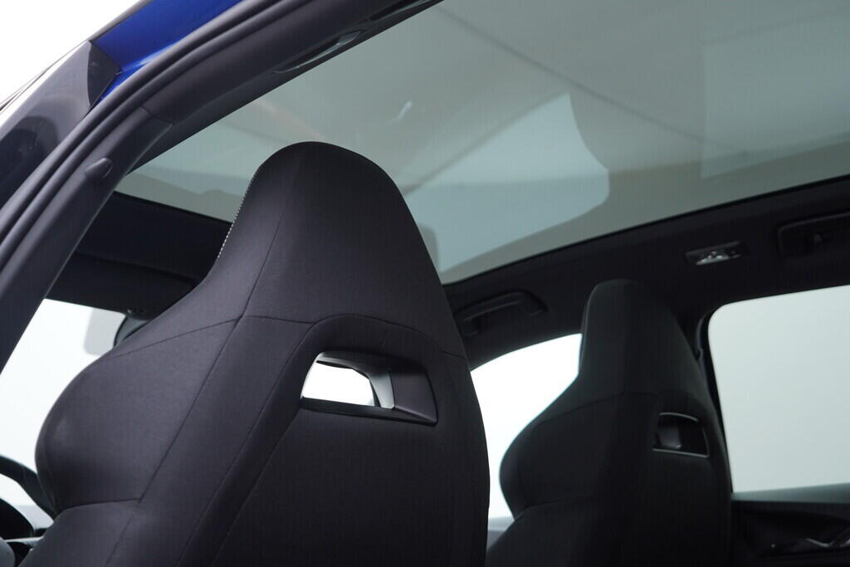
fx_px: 850
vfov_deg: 36.9
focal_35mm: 36
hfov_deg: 53.1
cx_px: 425
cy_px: 284
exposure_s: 1/50
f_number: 3.2
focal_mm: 24
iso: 125
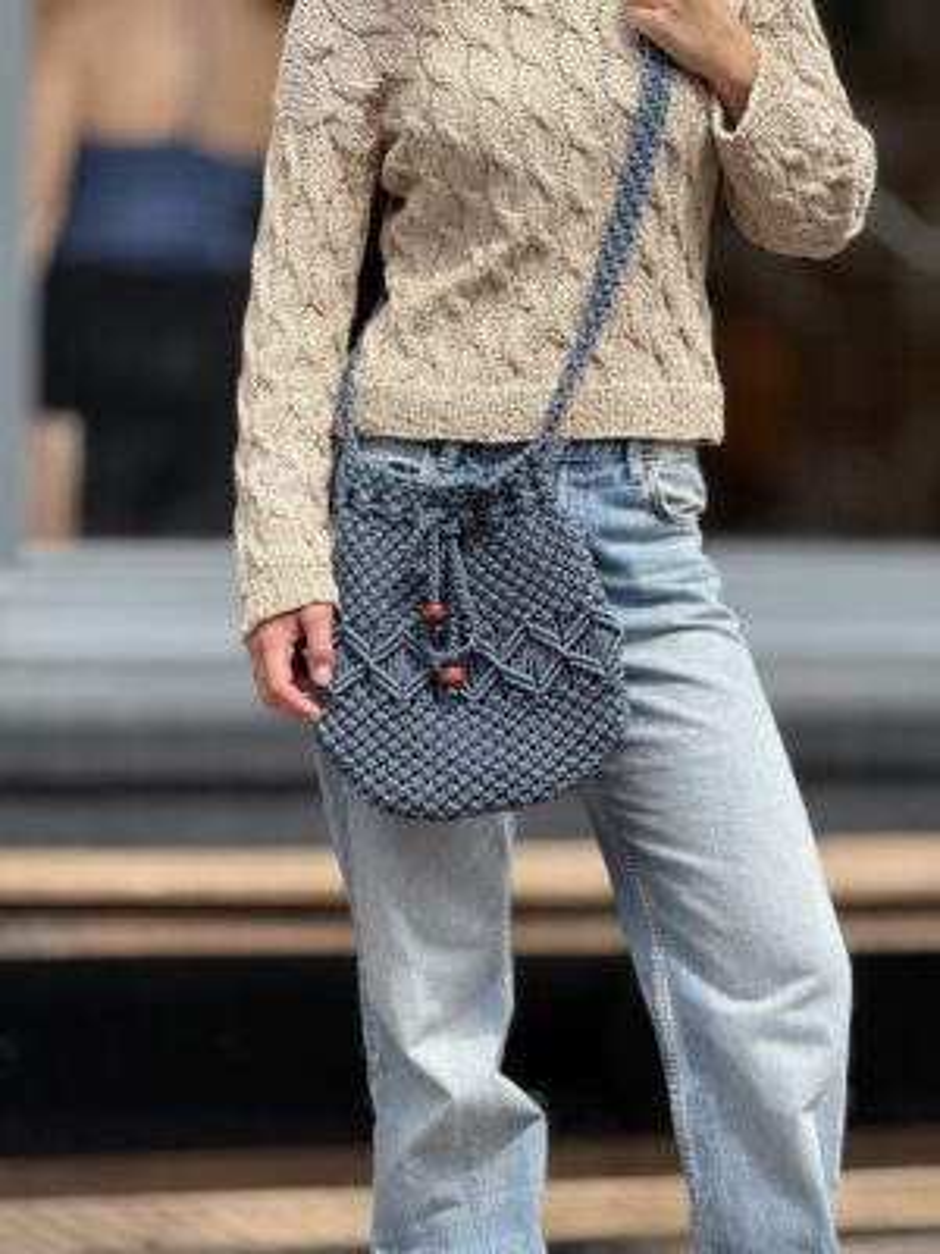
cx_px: 470
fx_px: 4345
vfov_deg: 16.4
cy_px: 627
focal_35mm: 120
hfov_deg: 12.3
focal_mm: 15.66
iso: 50
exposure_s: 1/621
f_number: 2.8
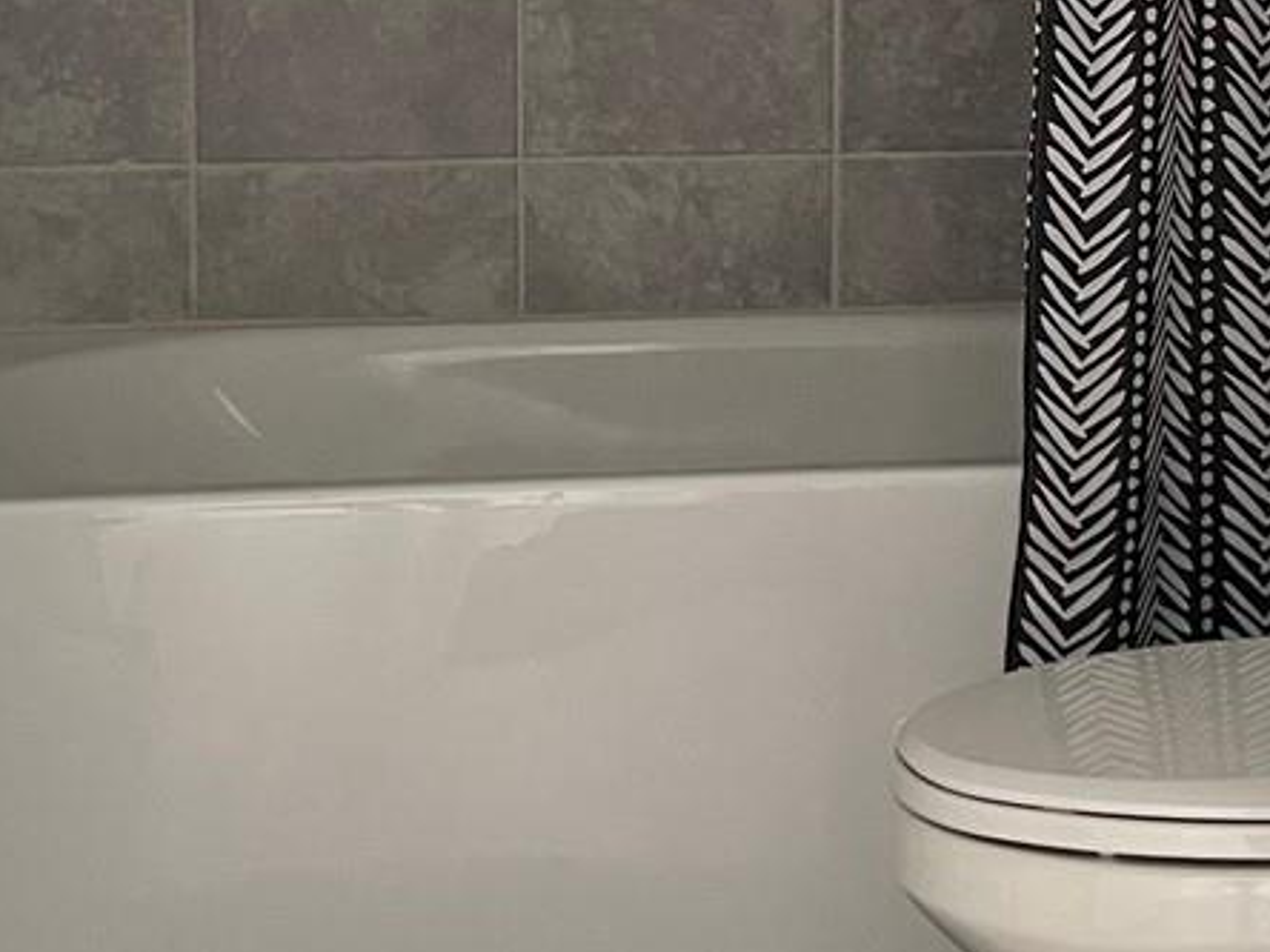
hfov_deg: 21.6
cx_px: 930
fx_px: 3302
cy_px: -11
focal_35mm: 90
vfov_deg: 16.1
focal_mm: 5.1
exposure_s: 1/47
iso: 500
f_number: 1.6
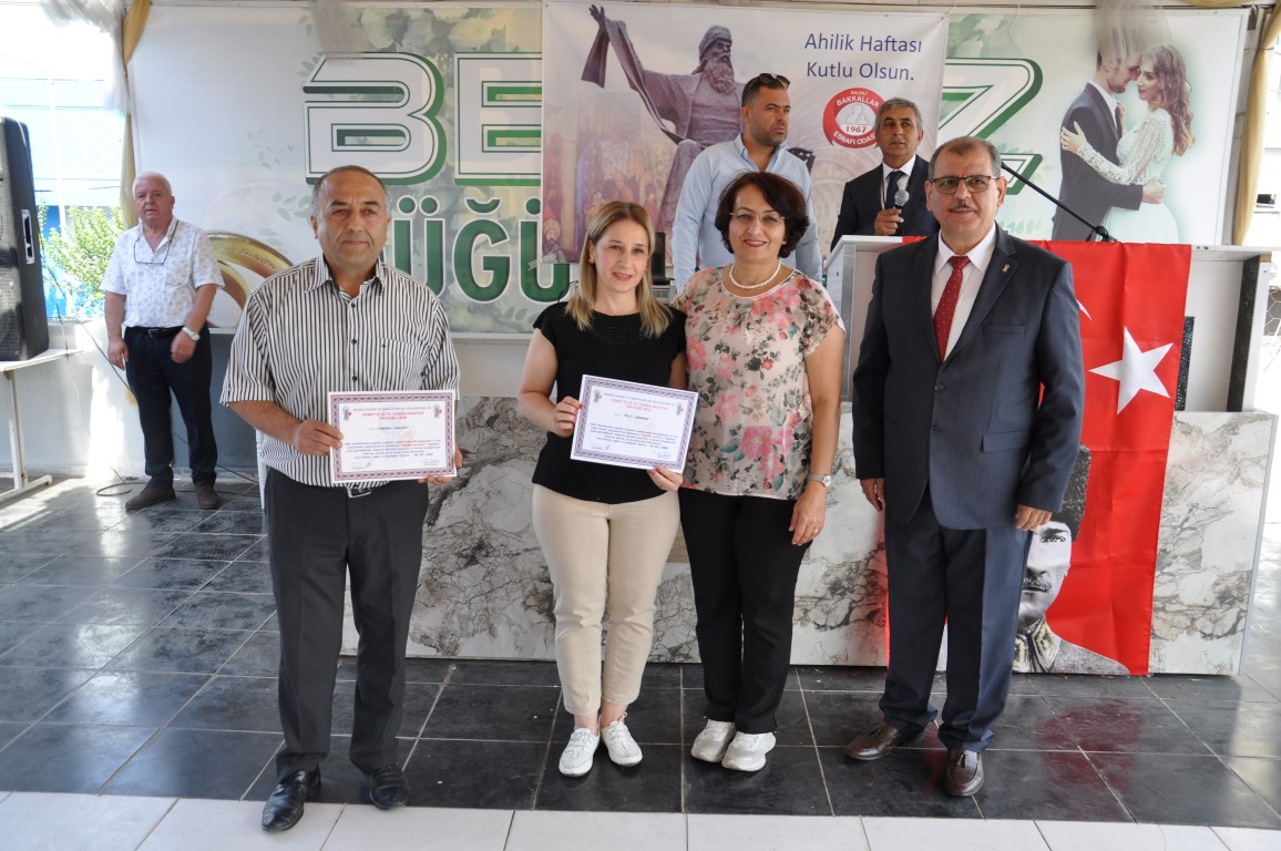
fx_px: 1120
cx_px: 640
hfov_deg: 59.5
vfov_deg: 41.6
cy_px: 426
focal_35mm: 32
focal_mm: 21
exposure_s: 1/125
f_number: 5.6
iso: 220
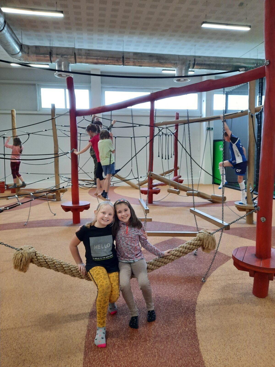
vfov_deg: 69.4
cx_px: 138
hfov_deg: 54.9
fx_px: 265
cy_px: 184
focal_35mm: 25
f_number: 2
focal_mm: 4.6
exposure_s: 1/50
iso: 400
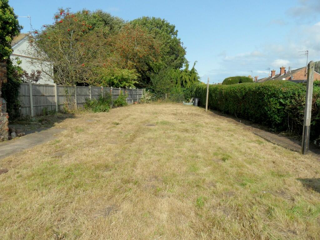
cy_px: 120
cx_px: 160
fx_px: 222
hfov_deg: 71.6
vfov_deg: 56.8
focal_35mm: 24
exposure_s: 1/500
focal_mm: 3.9
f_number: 4.6
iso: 80
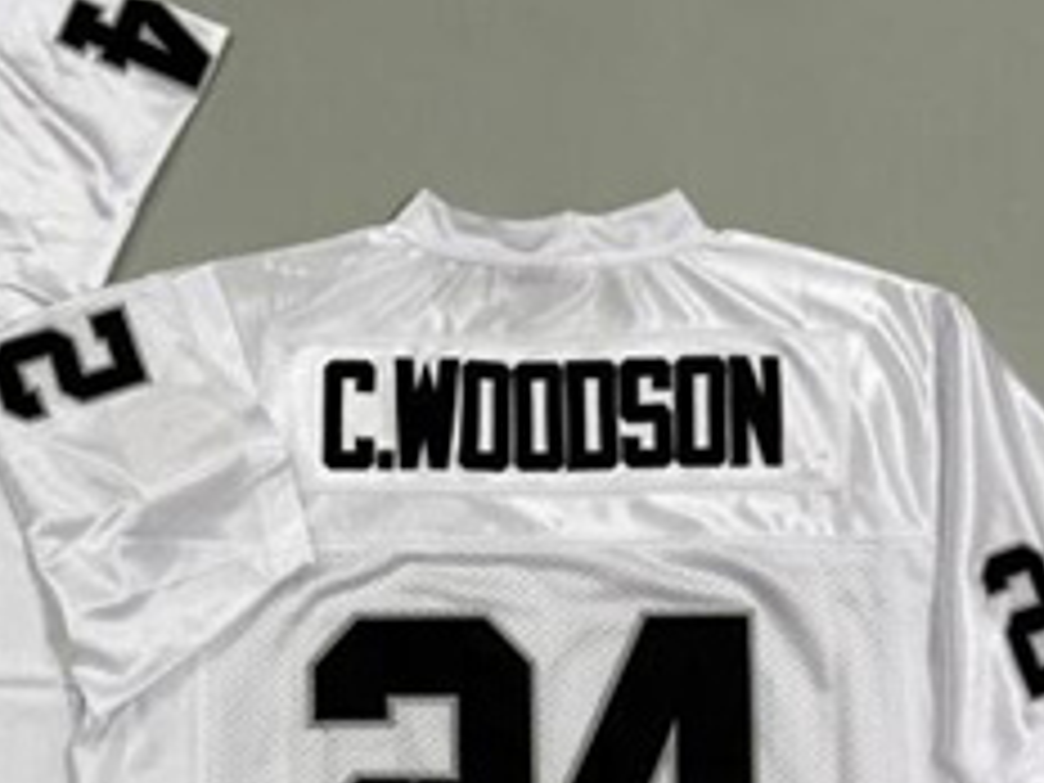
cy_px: 716
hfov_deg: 29.9
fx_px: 1870
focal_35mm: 62
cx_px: 112
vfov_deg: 23.0
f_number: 1.78
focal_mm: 6.76
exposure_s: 1/100
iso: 160
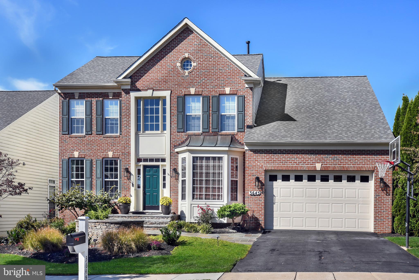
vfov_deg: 36.9
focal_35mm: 36
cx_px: 210
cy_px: 140
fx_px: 419
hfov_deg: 53.1
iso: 100
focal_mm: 24
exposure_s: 1/100
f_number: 9
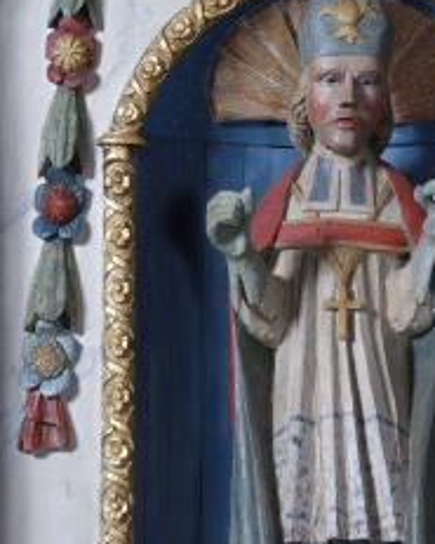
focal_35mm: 218
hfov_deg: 7.1
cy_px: 346
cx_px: 306
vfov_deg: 8.9
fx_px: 3506
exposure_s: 1/80
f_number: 20
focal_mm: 70
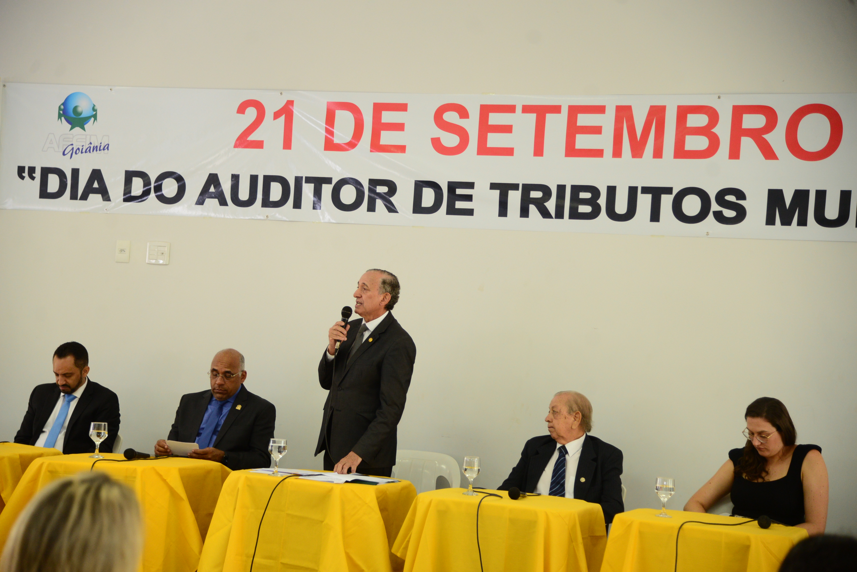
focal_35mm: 78
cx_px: 428
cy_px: 286
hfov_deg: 26.0
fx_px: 1857
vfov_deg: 17.5
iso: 1600
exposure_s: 1/125
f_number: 4
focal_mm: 78
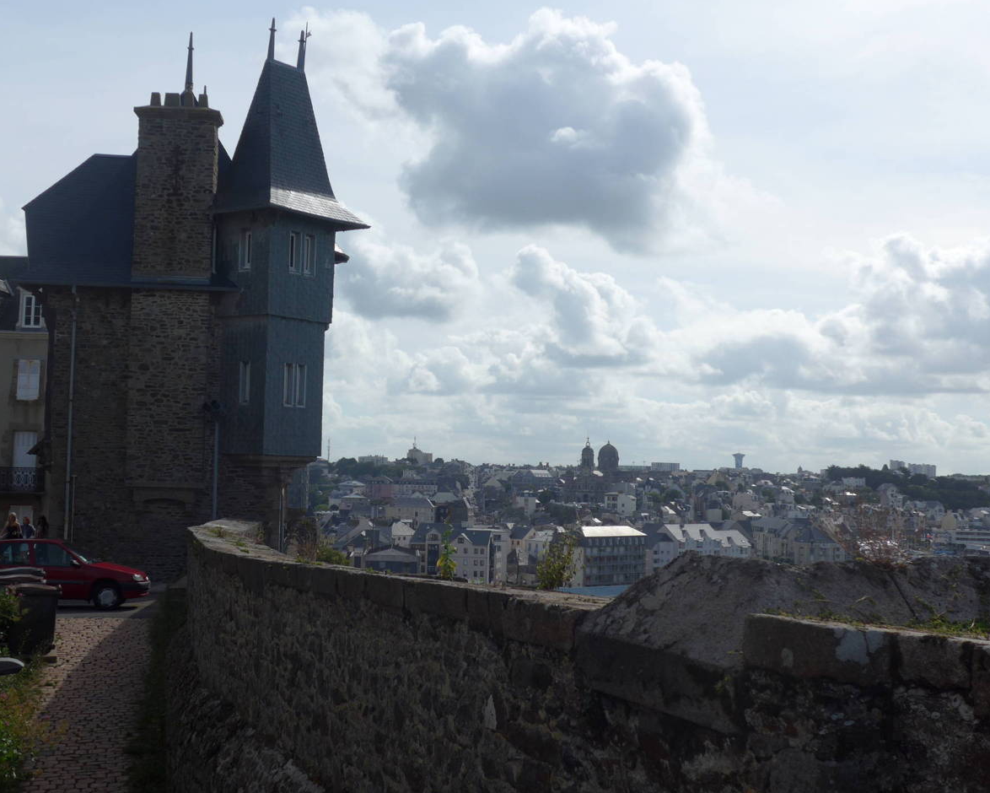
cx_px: 482
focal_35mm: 50
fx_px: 1465
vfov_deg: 30.3
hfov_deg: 37.3
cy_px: 402
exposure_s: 1/1600
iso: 80
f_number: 3.5
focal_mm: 10.1
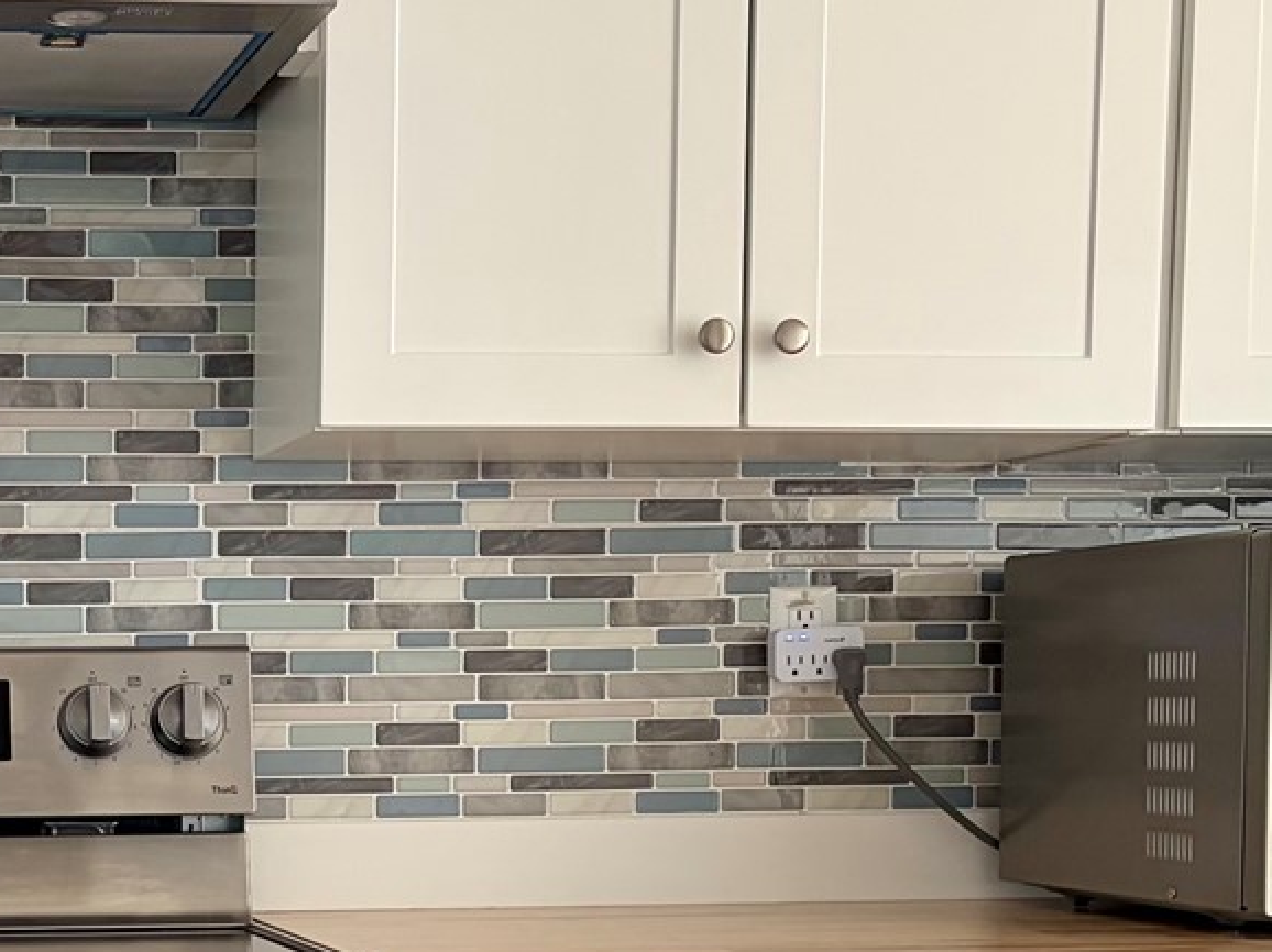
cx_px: -20
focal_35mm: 72
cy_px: 895
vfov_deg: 19.9
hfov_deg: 25.6
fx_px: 2645
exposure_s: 1/69
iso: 125
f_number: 1.6
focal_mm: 5.96
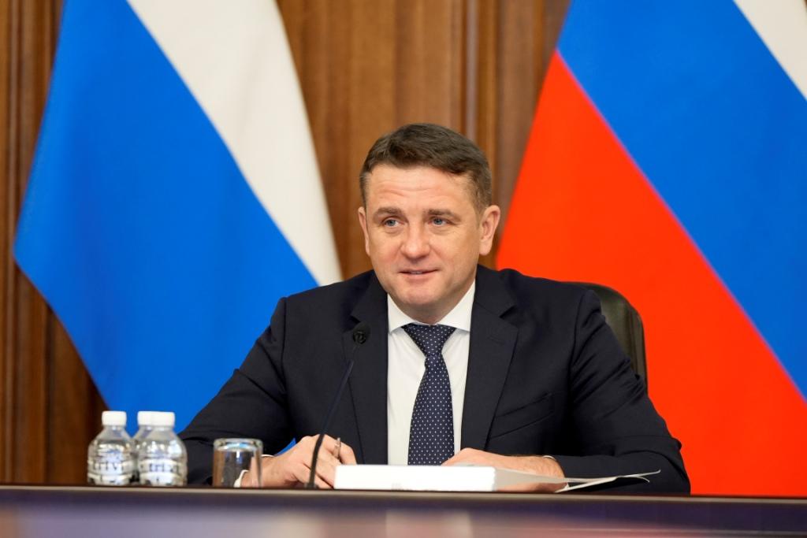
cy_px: 269
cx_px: 404
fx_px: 6725
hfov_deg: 6.9
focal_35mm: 300
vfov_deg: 4.6
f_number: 3.2
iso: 3200
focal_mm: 200
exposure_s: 1/125
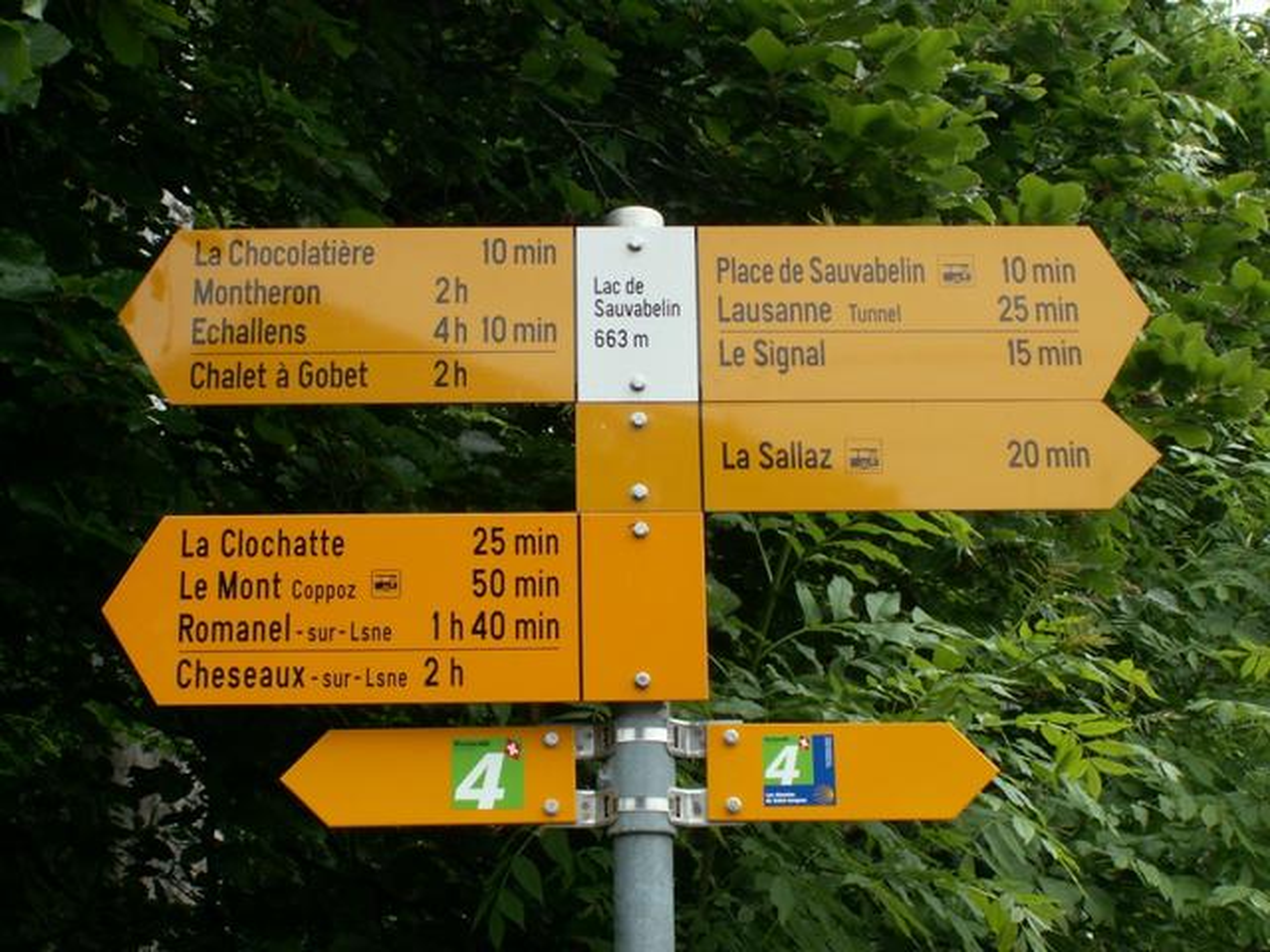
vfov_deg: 21.9
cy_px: 476
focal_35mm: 67
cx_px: 635
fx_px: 2458
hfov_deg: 29.0
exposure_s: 1/100
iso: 50
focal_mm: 11.14
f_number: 5.6
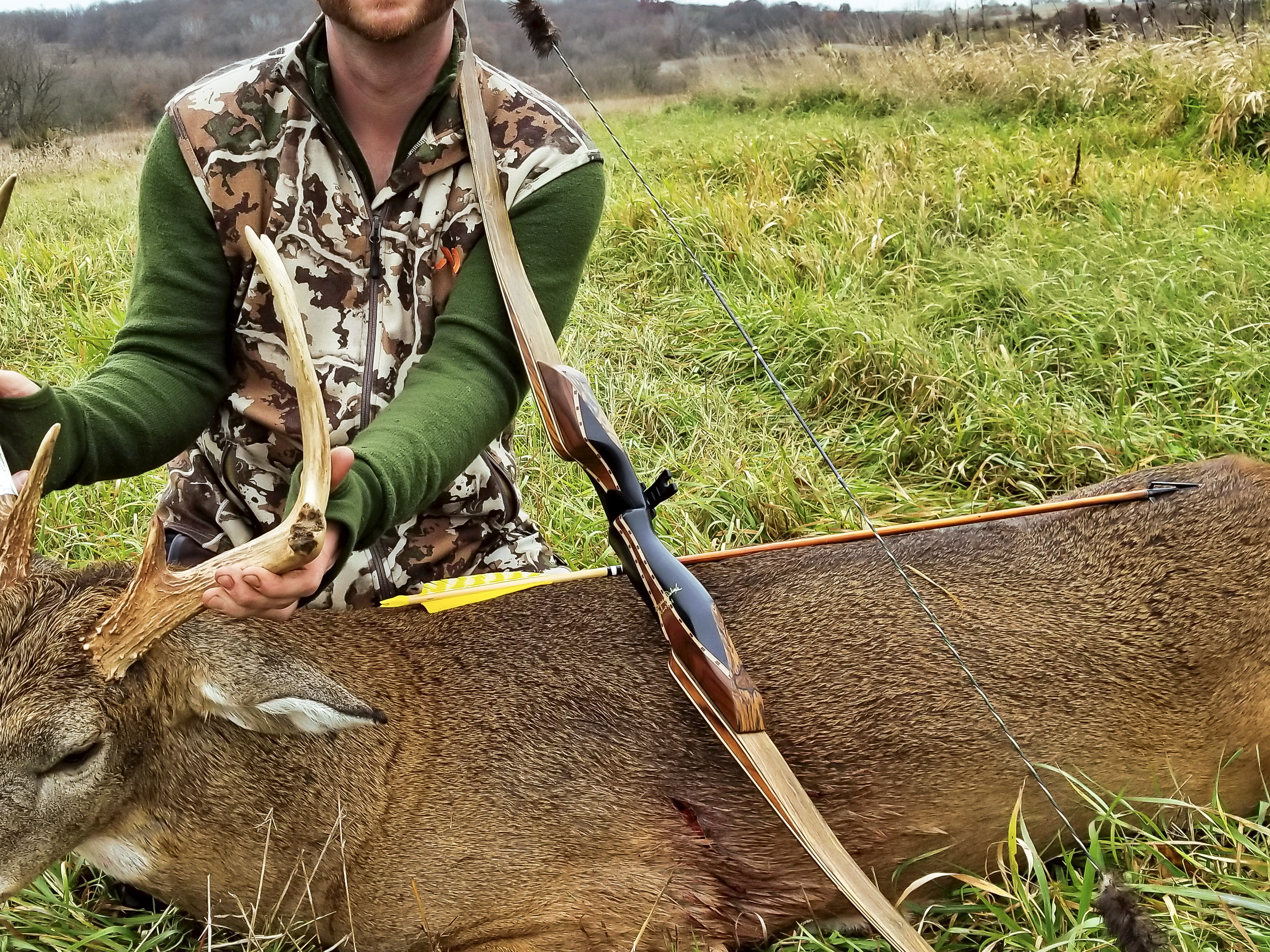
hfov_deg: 47.8
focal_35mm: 39
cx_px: 563
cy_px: 459
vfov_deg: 36.8
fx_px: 1431
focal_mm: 4.25
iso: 50
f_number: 1.7
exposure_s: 1/320
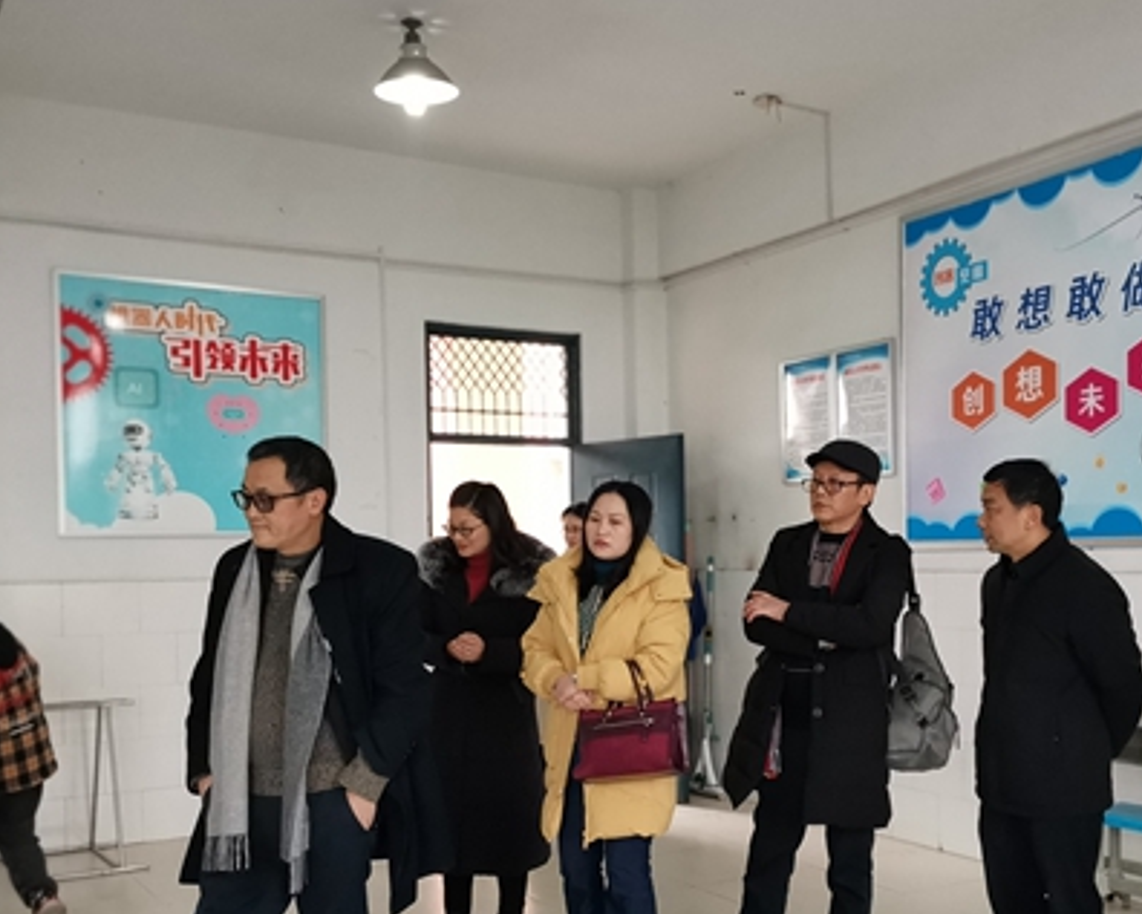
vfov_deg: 36.3
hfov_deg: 44.3
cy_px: 580
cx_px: 730
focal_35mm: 41
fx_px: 1386
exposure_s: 1/100
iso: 250
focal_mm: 4.75
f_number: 4
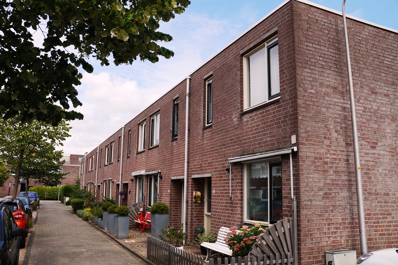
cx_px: 199
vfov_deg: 43.6
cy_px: 132
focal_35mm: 30
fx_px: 332
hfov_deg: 61.9
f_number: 10
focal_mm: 20
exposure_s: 1/200
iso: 100
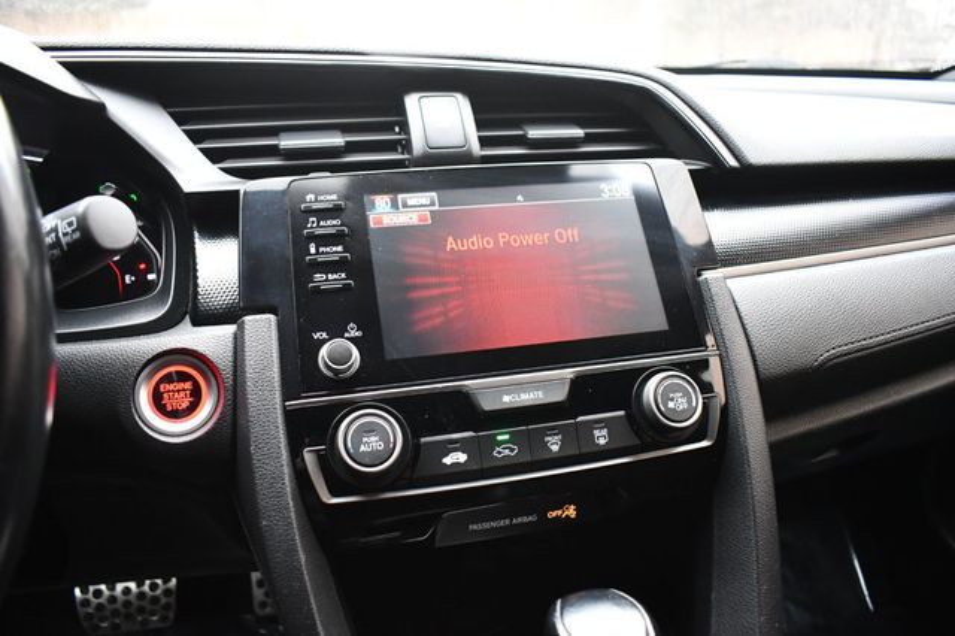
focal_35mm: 27
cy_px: 318
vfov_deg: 47.9
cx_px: 478
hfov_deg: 67.4
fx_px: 716
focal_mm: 18
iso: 2800
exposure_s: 1/125
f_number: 3.5
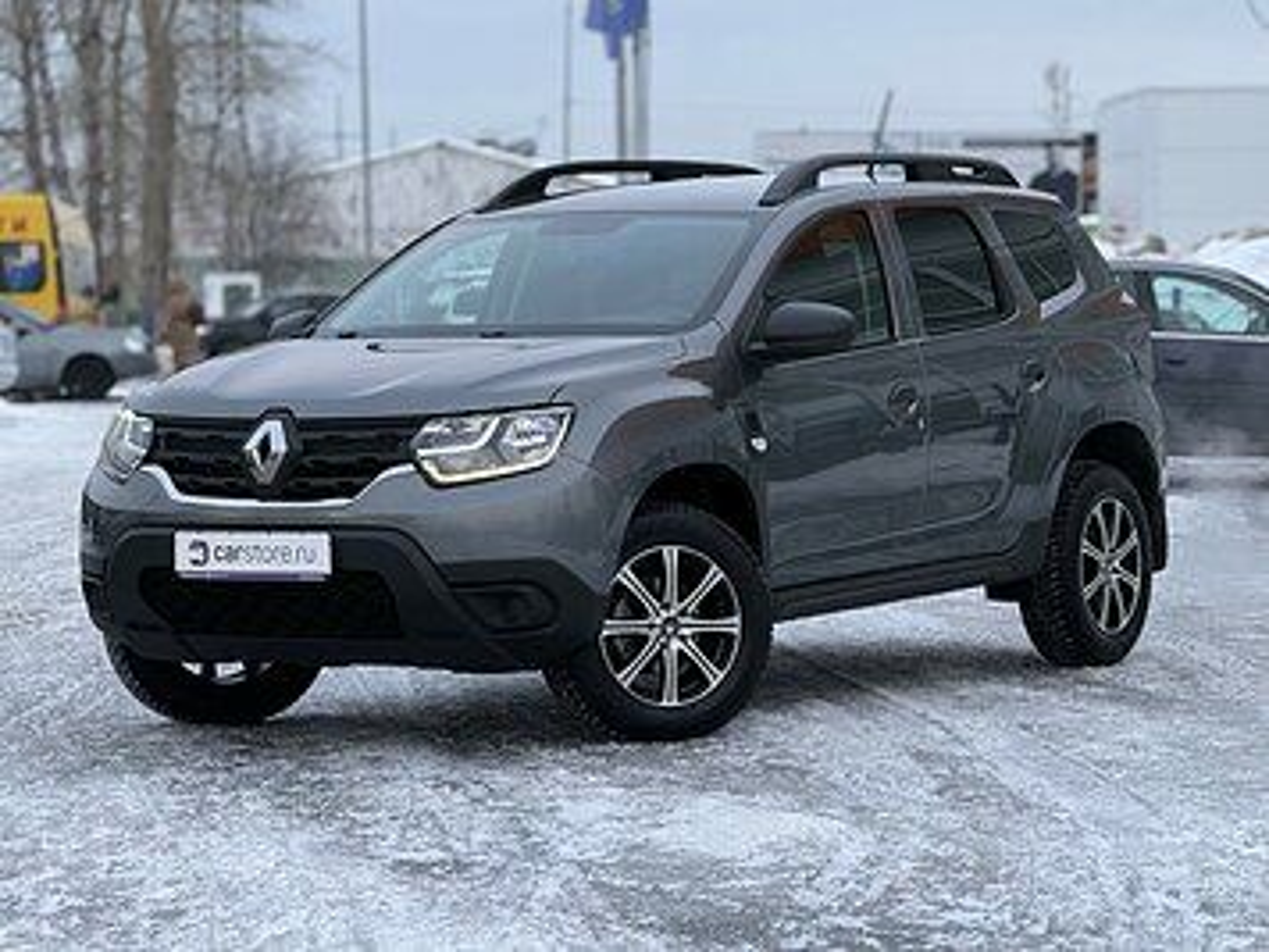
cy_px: 476
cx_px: 634
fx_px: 4399
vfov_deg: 12.3
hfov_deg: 16.4
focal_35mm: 120
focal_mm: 15.66
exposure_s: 1/99
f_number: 2.8
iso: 160
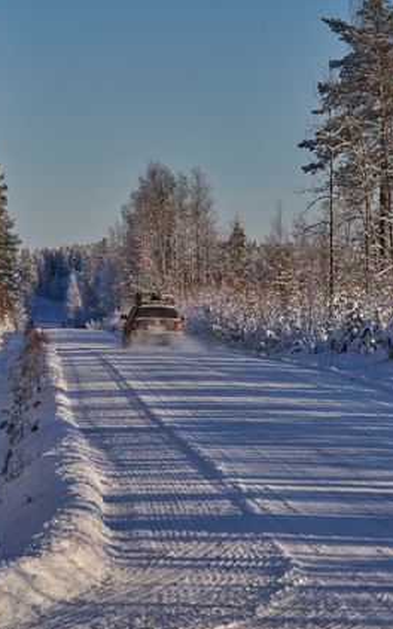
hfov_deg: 8.1
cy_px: 314
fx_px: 2779
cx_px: 150
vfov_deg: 12.9
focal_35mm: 162
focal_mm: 105
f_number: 7.1
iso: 100
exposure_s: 1/1000
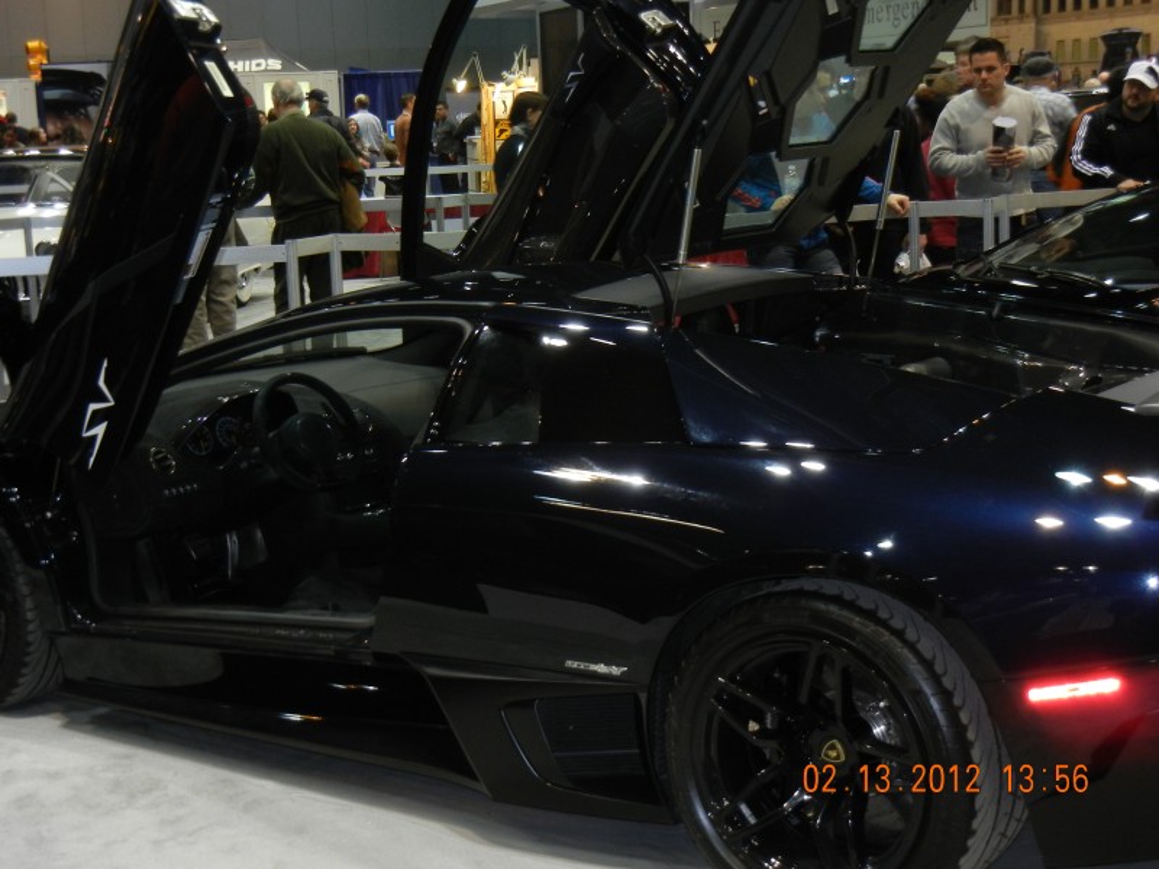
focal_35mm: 59
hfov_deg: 32.7
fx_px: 1975
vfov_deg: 24.8
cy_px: 434
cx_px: 580
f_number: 4
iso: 400
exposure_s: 1/30
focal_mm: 10.6
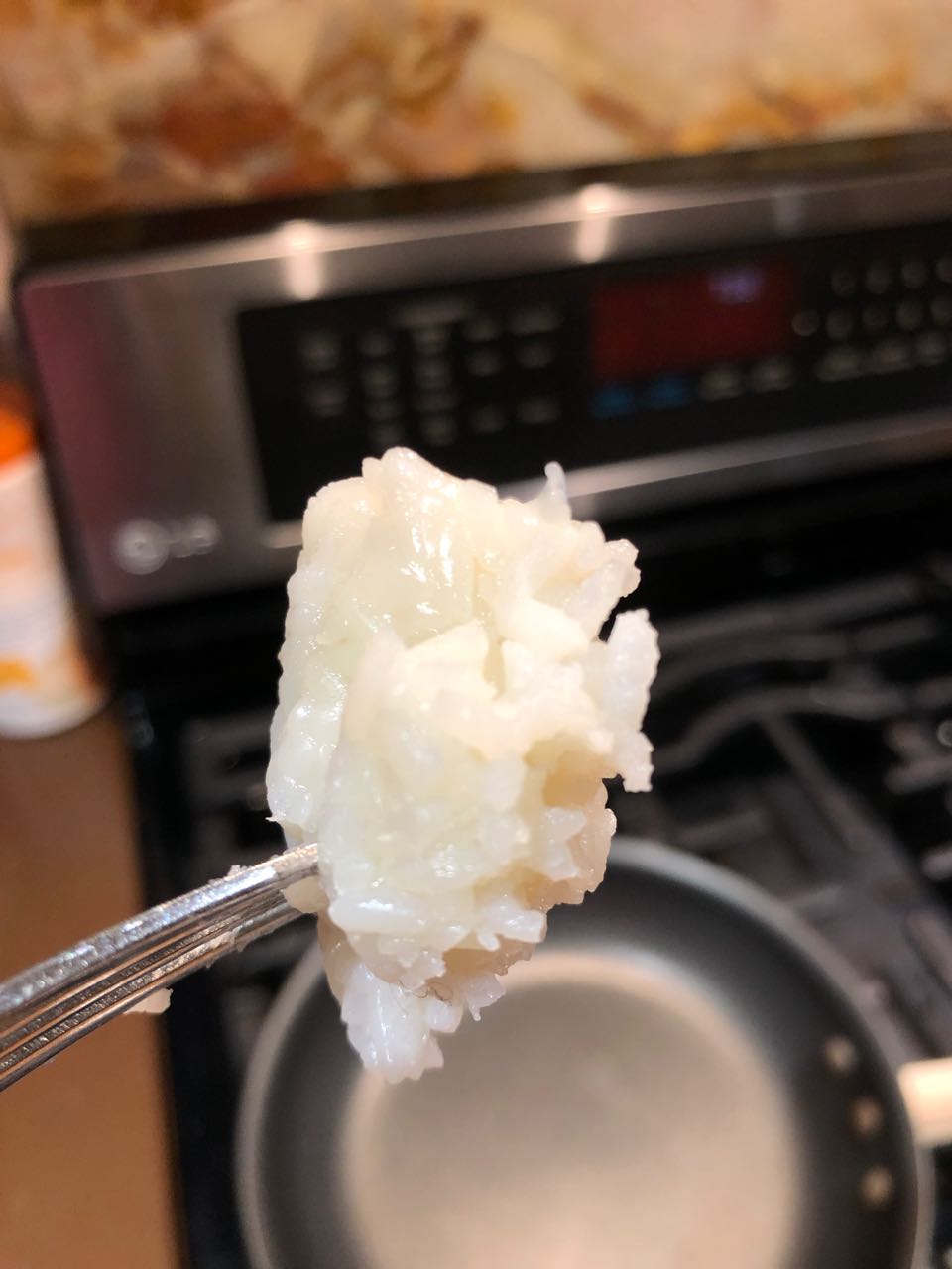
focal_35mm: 28
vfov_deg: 63.4
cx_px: 476
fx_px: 1027
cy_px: 634
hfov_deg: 49.7
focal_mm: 4
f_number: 1.8
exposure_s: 1/24
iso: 40
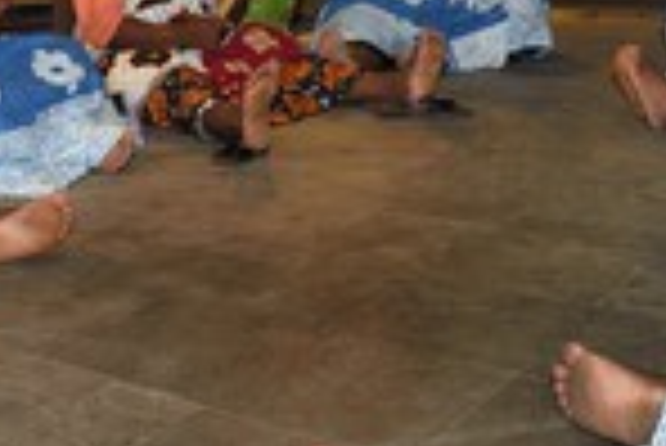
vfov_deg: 19.6
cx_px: 176
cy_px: 23
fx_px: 1259
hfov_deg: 29.2
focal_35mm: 68
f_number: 6.3
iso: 800
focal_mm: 24
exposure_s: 1/4
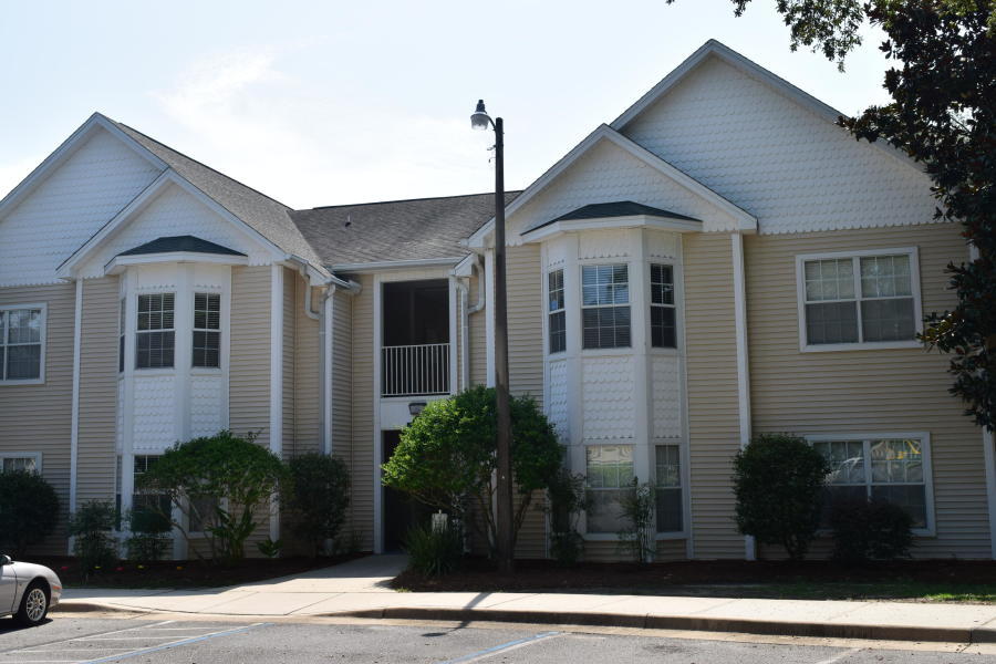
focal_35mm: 40
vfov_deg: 33.0
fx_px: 1120
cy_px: 332
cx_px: 498
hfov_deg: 47.9
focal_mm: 27
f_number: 11
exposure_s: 1/500
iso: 400
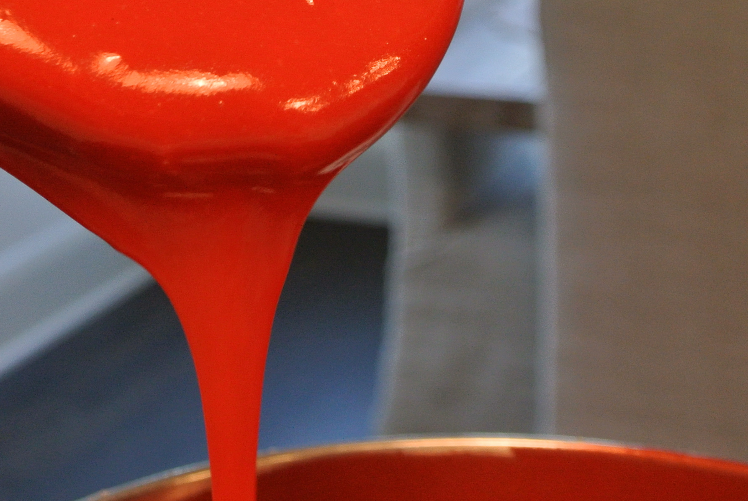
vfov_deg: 15.0
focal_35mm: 91
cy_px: 139
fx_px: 1893
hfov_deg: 21.9
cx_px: 88
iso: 400
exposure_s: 1/50
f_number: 4.2
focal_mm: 15.7
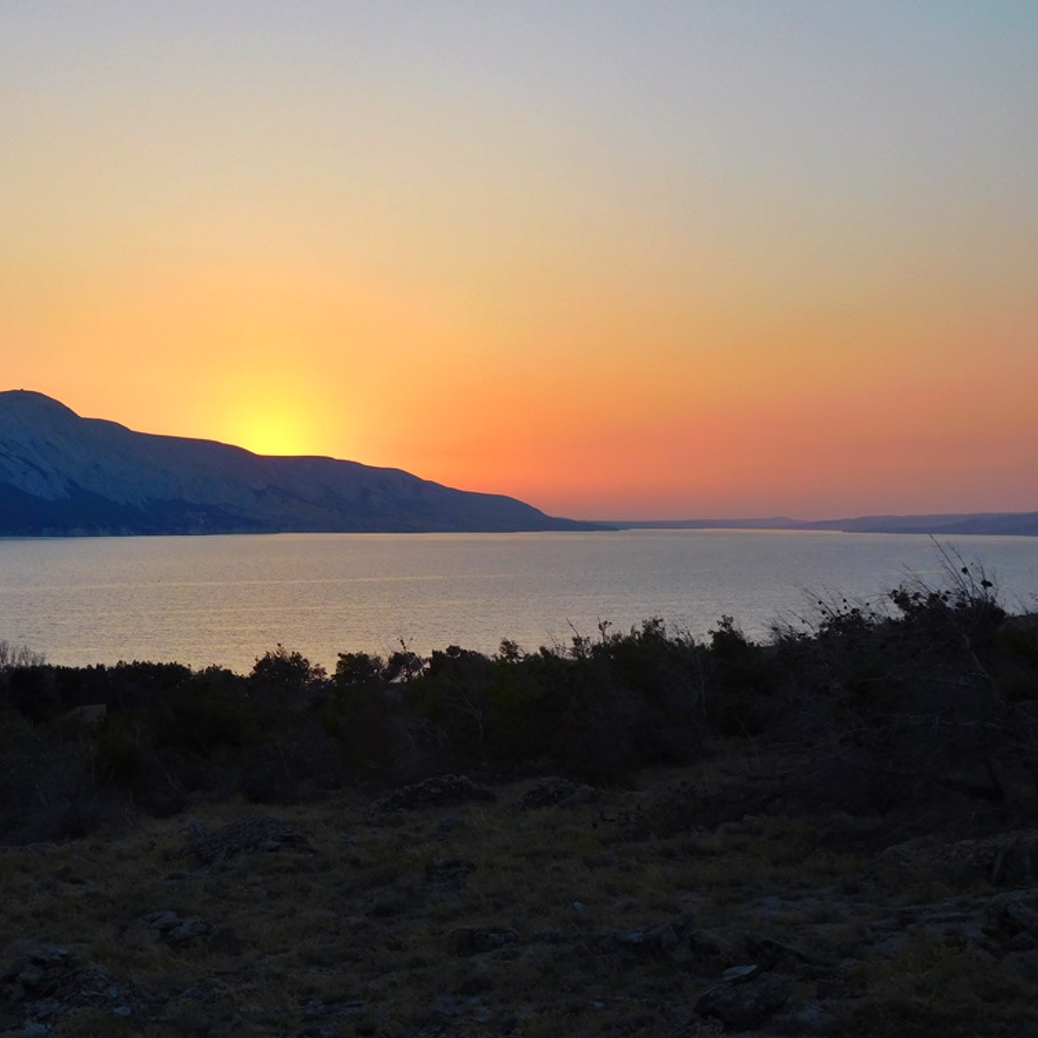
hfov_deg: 31.4
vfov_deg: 31.6
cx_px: 359
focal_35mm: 54
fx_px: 1832
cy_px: 518
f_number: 4
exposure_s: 1/320
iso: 125
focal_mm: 8
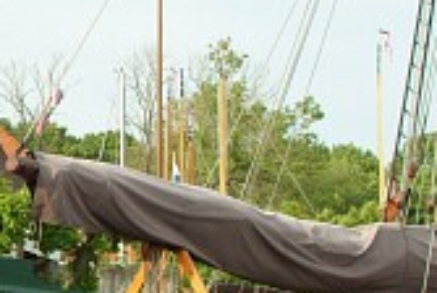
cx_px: -102
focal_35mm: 143
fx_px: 1739
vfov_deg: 9.6
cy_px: 216
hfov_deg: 13.9
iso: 400
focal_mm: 35
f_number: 9.5
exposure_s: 1/180
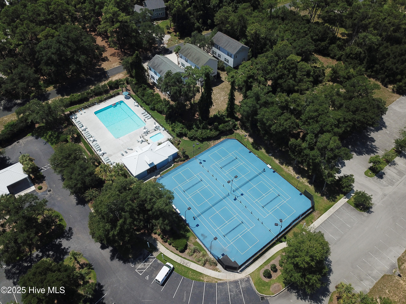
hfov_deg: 67.3
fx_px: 305
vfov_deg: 53.1
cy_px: 152
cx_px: 203
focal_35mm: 26
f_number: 2.2
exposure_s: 1/2000
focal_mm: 4.73
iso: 100
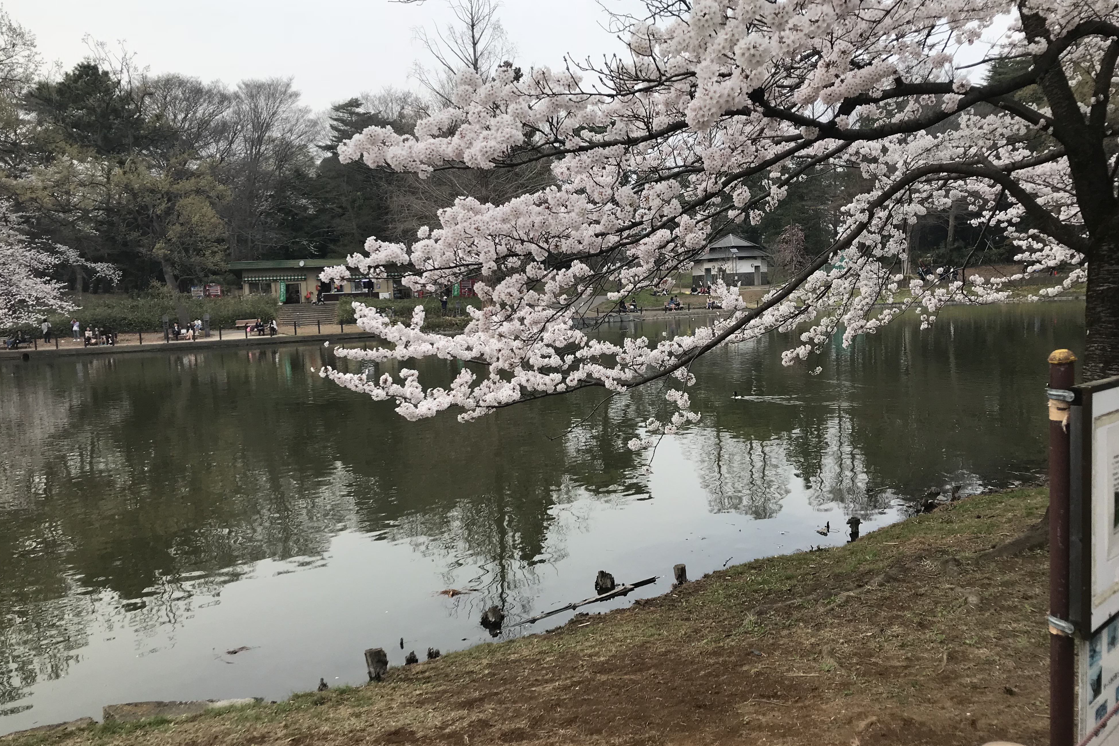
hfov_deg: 61.9
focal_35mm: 30
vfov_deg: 43.6
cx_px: 568
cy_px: 375
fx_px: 932
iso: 20
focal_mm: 3.99
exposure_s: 1/295
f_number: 1.8
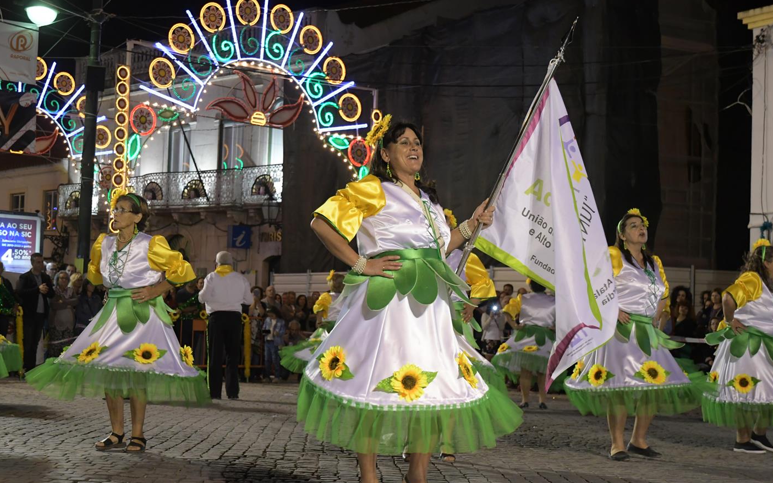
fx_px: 1411
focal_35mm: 67
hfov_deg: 30.6
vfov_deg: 19.4
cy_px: 257
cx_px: 408
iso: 2500
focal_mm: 38
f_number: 4
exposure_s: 1/125
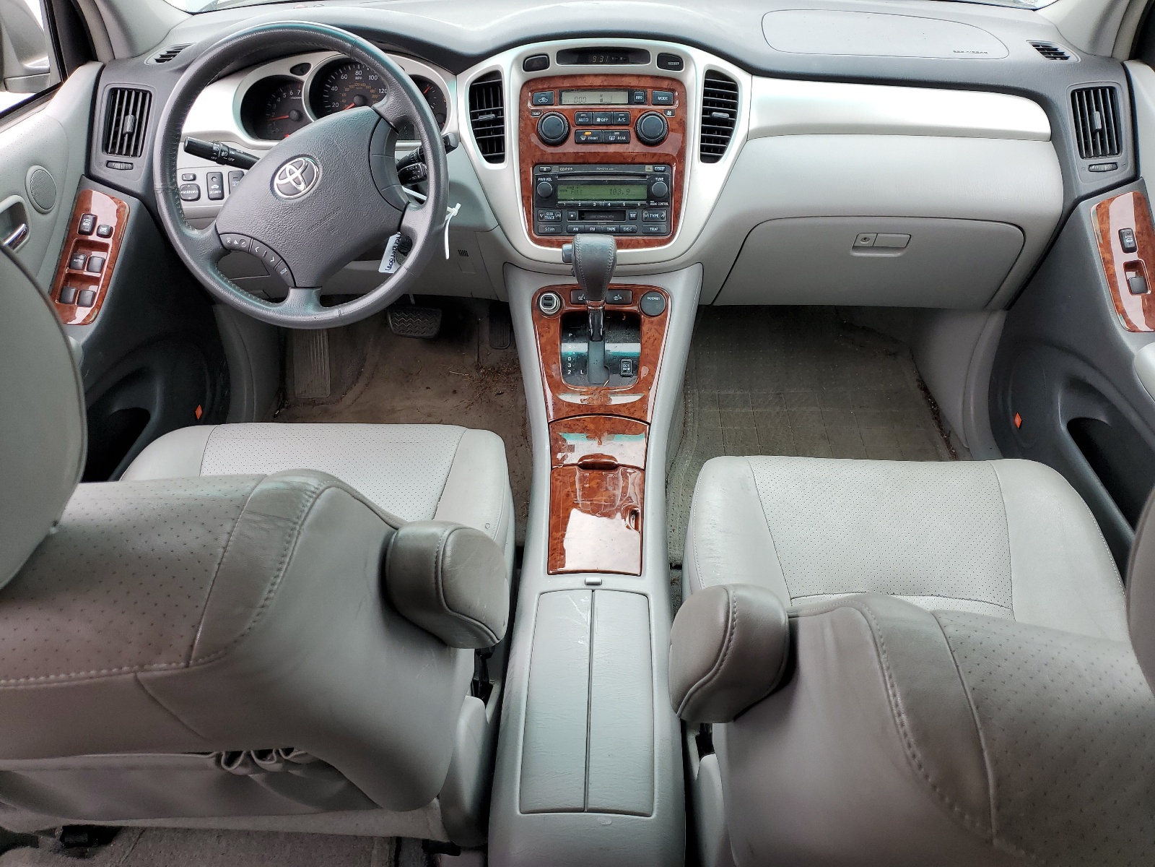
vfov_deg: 53.1
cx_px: 578
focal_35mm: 26
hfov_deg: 67.3
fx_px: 868
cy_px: 434
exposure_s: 1/182
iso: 50
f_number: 1.5
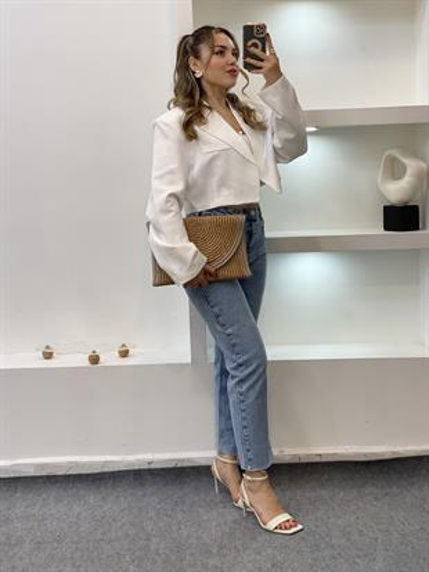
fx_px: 859
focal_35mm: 52
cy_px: 286
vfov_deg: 36.8
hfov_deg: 28.0
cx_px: 214
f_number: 2
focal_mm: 6
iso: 64
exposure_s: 1/100
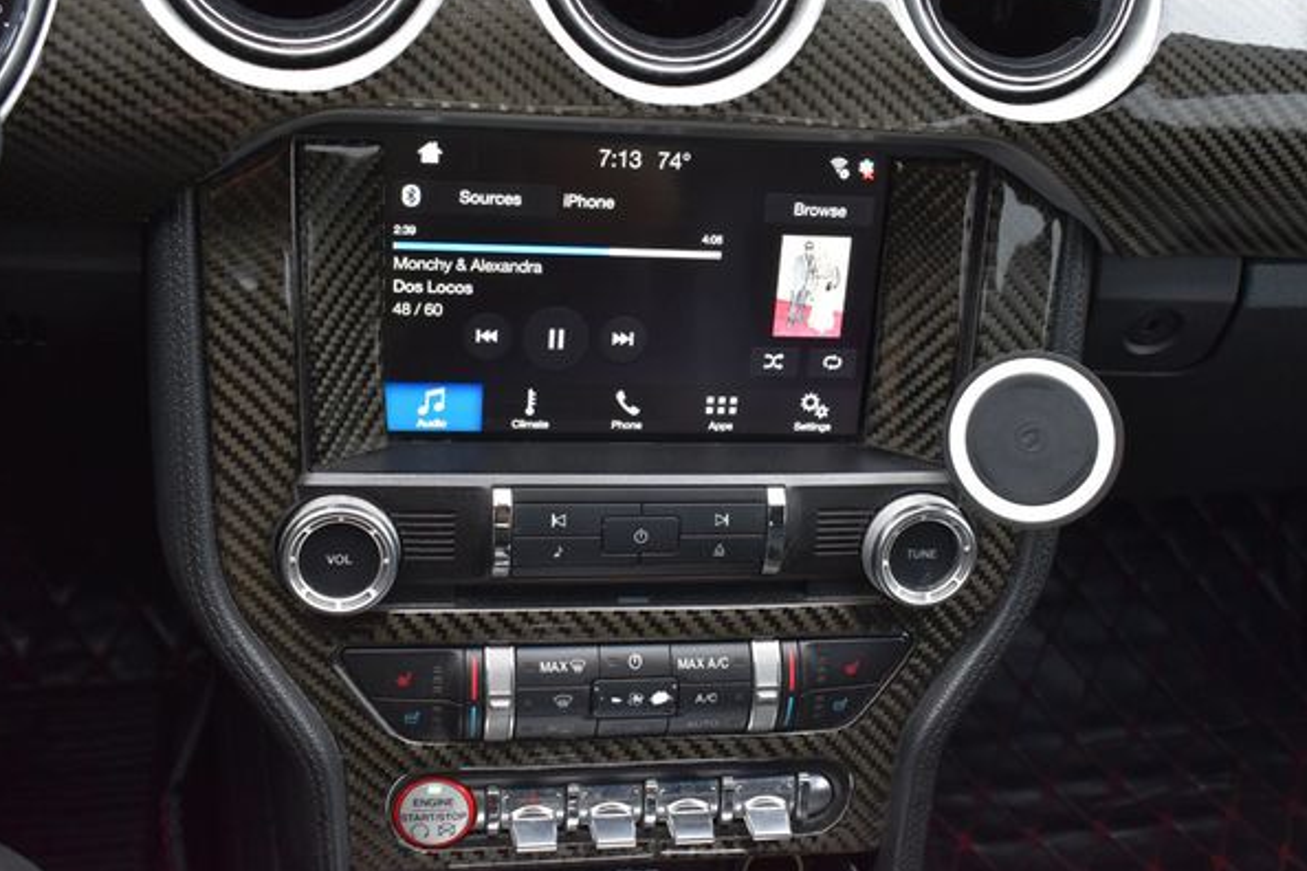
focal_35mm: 42
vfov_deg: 31.9
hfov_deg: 46.4
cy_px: 409
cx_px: 680
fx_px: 1525
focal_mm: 26
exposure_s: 1/15
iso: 1250
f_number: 6.3
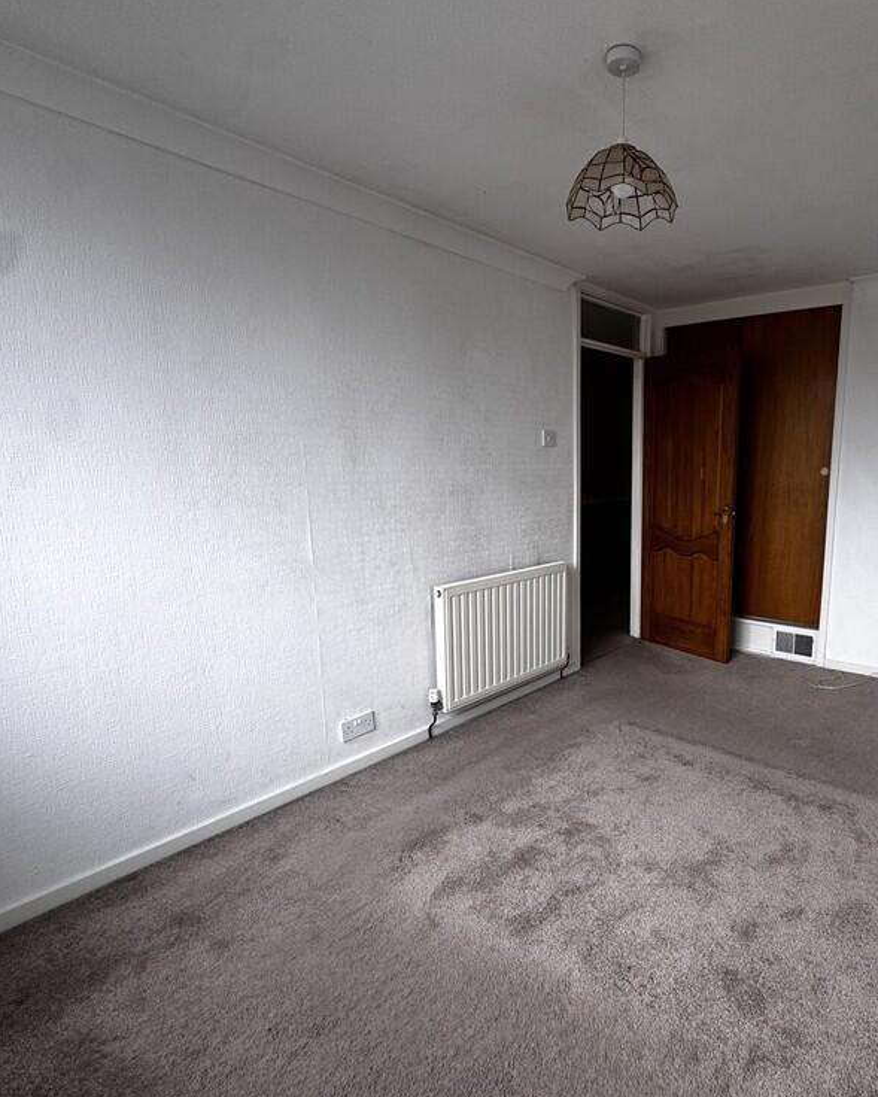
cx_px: 617
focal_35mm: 19
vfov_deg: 83.3
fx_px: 617
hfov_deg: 67.9
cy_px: 565
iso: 80
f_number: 2.2
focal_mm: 2.22
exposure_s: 1/99
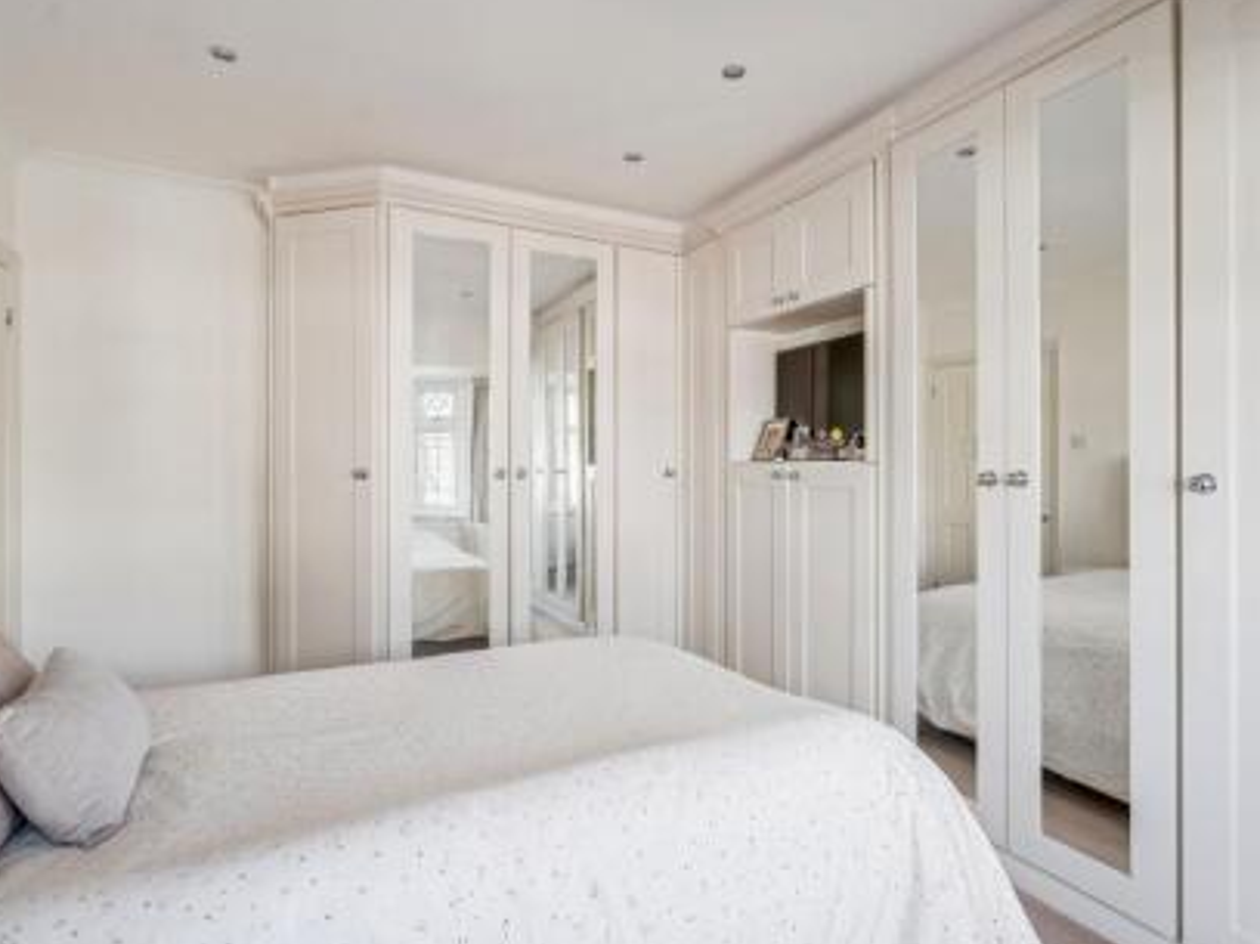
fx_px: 655
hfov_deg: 87.7
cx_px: 666
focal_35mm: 18
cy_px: 469
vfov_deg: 71.6
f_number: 5.6
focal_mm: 16
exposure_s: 1/13
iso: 320
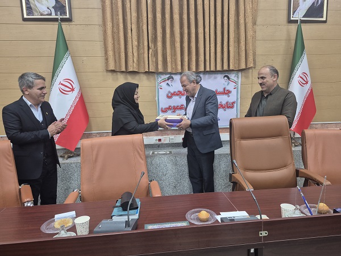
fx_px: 227
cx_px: 170
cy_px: 128
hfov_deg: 73.9
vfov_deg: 58.9
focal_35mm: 23
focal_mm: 5.4
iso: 200
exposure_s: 1/100
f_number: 1.8
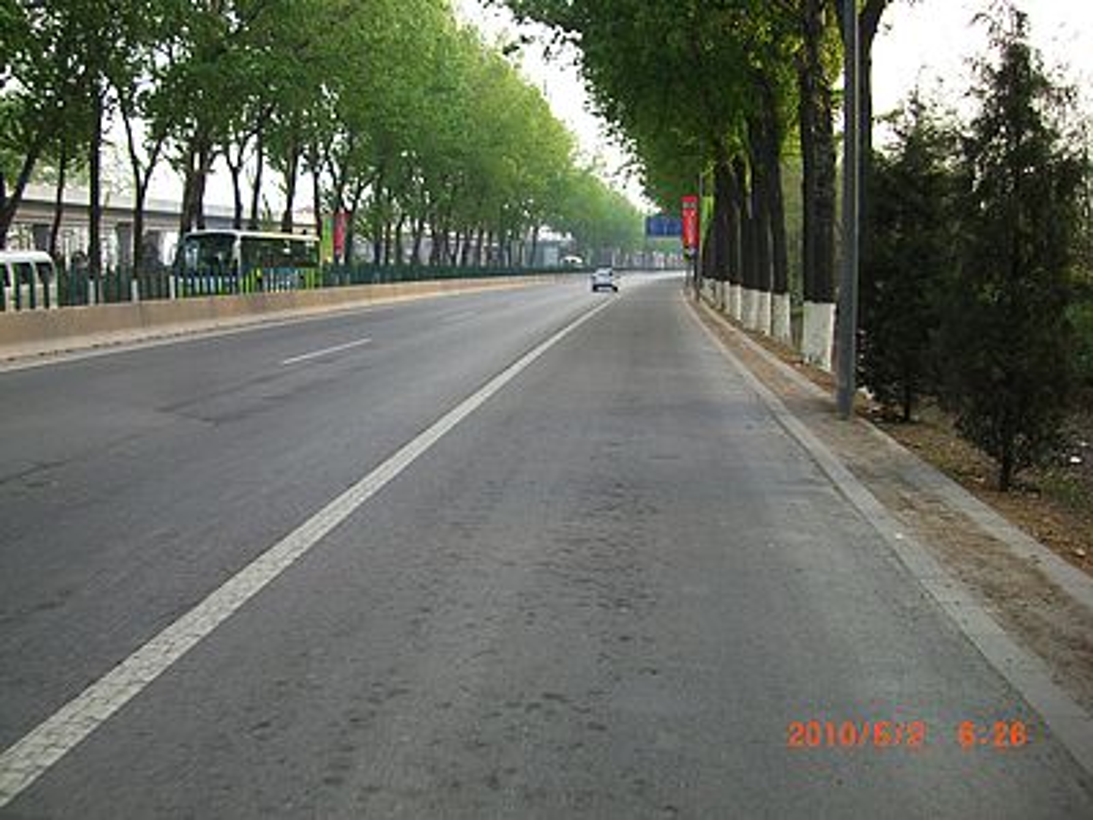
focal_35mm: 38
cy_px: 410
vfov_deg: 37.7
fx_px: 1200
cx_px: 546
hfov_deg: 49.0
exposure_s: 1/200
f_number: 2.7
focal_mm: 6.2
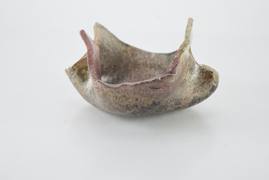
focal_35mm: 82
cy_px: 90
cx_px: 134
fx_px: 617
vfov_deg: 16.6
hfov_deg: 24.6
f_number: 5.6
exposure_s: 1/125
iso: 800
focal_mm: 55
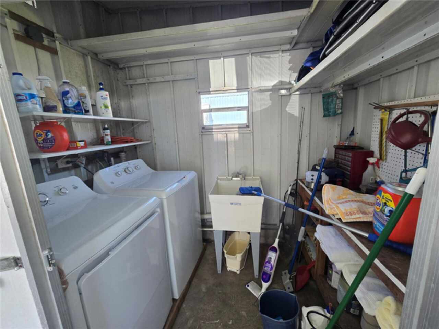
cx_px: 220
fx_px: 165
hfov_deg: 106.2
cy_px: 164
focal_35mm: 13
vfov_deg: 89.9
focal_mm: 2.2
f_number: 2.2
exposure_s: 1/60
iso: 125
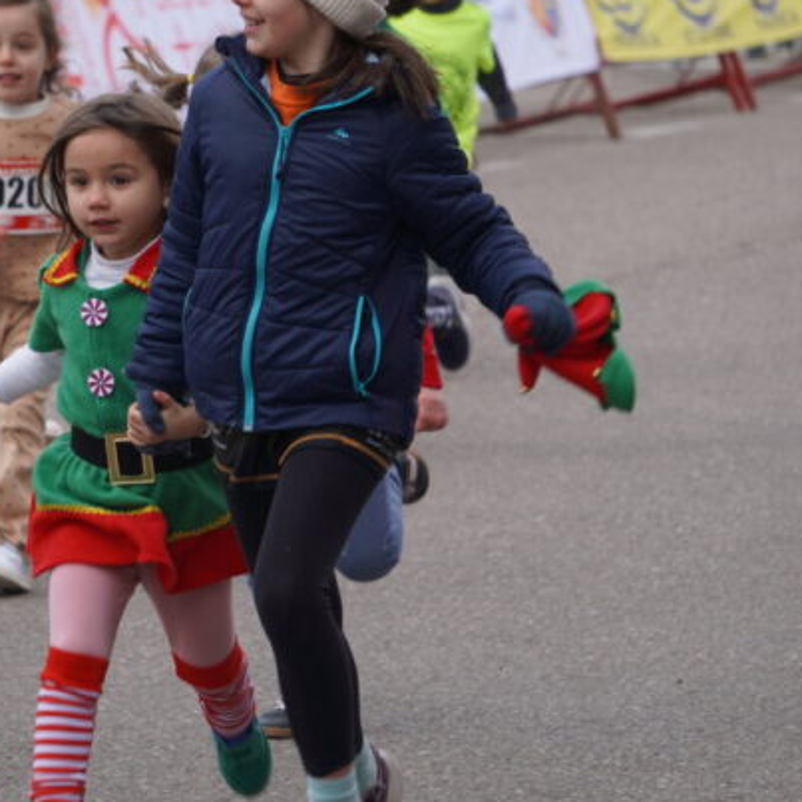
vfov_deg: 5.0
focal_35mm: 350
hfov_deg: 5.0
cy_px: 312
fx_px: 9174
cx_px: 227
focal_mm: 144
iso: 200
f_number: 5.6
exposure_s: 1/250
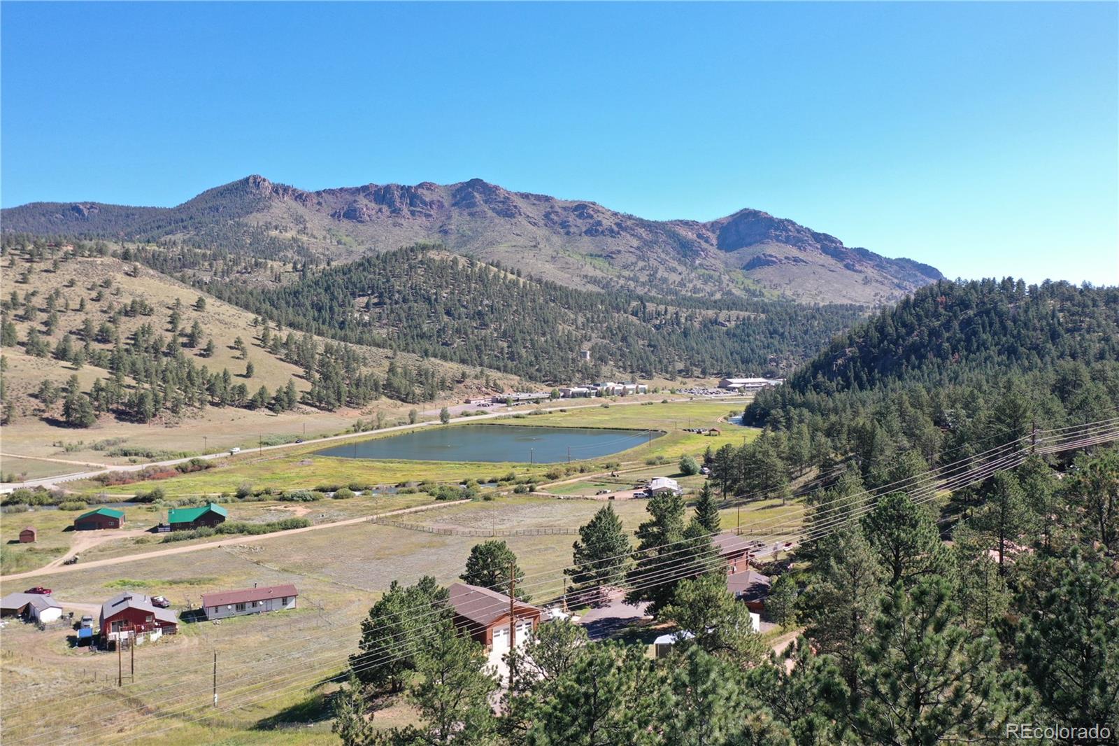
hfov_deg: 65.5
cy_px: 373
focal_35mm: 28
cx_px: 560
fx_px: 870
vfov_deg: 46.4
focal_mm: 10.26
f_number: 5
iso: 100
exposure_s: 1/240
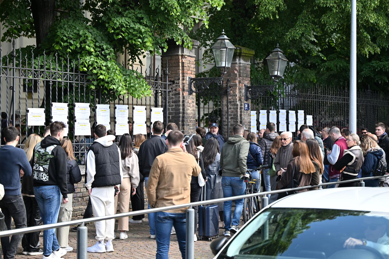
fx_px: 756
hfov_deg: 28.8
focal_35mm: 70
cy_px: 130
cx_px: 194
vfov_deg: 19.5
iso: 320
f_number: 2.8
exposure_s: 1/1000
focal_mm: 70
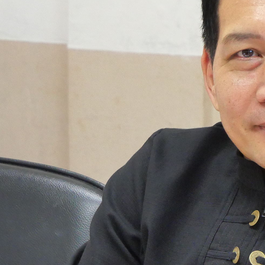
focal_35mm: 326
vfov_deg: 5.4
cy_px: 201
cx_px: 264
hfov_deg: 5.4
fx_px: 2824
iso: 1600
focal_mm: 49
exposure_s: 1/15
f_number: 5.6
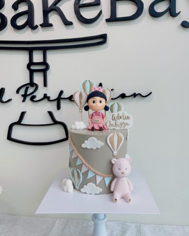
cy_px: 115
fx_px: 196
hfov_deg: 51.6
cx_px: 97
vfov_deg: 62.2
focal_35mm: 28
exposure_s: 1/177
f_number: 1.6
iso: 32
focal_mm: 5.1
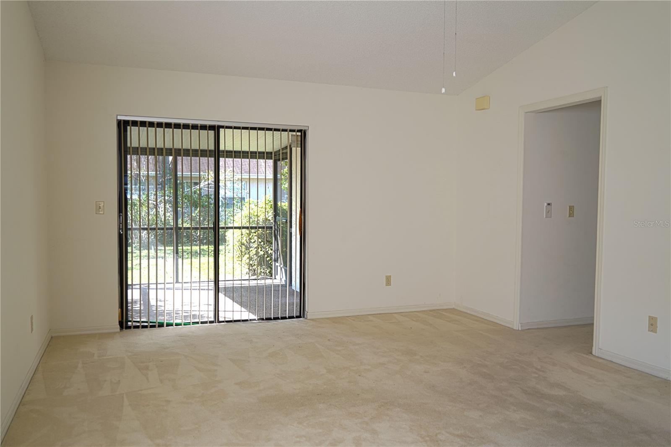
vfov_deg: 44.9
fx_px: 540
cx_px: 336
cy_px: 224
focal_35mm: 29
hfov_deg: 63.7
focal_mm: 29
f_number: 4
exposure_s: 1/20
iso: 100
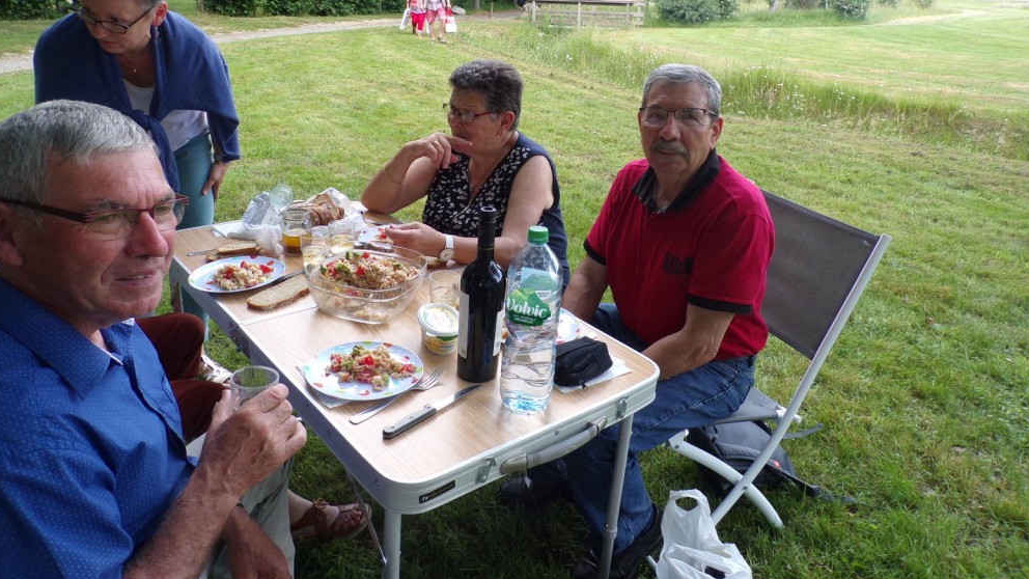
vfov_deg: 42.5
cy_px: 208
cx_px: 518
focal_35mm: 27
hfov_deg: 69.9
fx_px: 737
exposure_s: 1/100
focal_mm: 4.3
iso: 80
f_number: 4.3
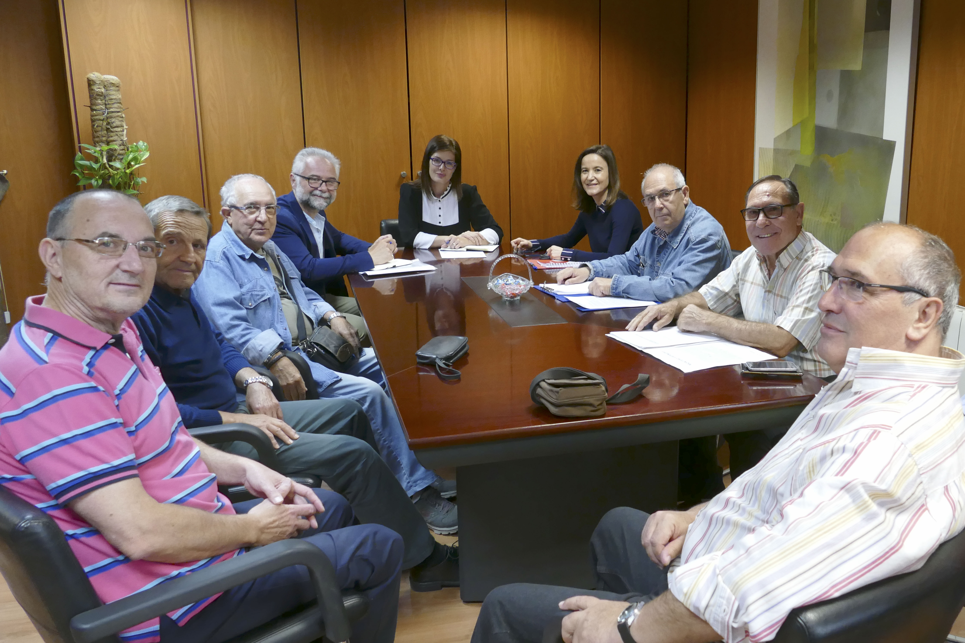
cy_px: 322
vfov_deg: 51.3
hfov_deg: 71.5
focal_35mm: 25
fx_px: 670
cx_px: 482
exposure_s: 1/60
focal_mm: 9.12
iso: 640
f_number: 2.8
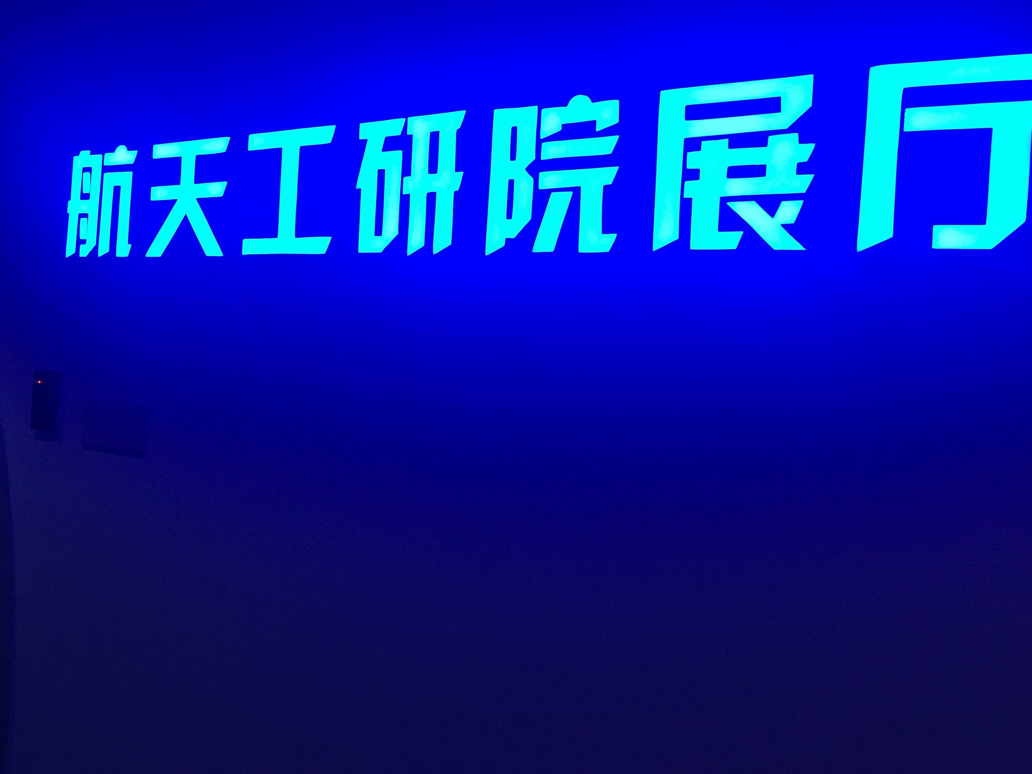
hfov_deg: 51.1
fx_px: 1073
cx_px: 432
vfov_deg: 39.6
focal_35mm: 36
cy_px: 335
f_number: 2.2
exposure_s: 1/100
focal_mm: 4.15
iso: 40
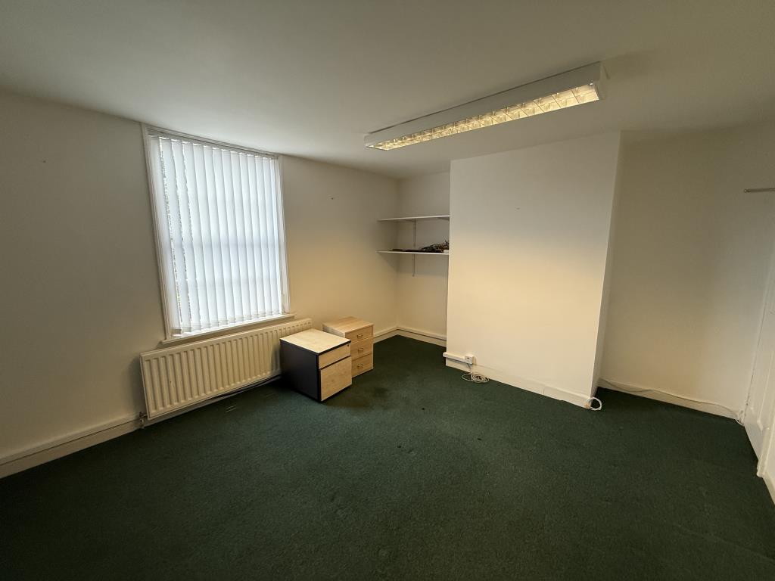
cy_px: 290
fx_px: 313
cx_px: 388
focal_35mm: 14
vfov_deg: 85.7
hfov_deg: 102.1
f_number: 2.2
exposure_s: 1/100
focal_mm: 2.22
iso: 200
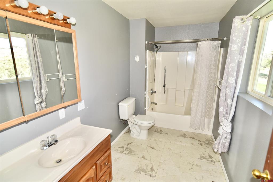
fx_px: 137
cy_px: 91
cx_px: 136
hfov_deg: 90.0
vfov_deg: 67.4
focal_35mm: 18
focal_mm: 18
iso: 400
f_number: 5
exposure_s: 1/200
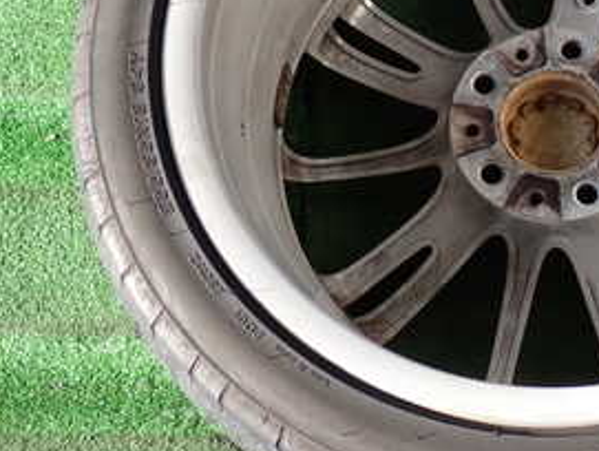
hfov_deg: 22.6
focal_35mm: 84
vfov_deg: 17.5
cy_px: 91
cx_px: 550
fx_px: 1455
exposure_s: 1/160
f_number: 3.5
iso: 100
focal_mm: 6.83
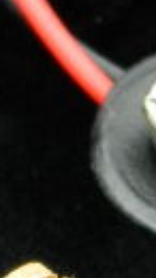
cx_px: -145
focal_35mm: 885
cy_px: 77
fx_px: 6517
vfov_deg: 2.4
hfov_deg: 1.4
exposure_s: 1/80
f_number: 4.5
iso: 80
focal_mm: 18.6
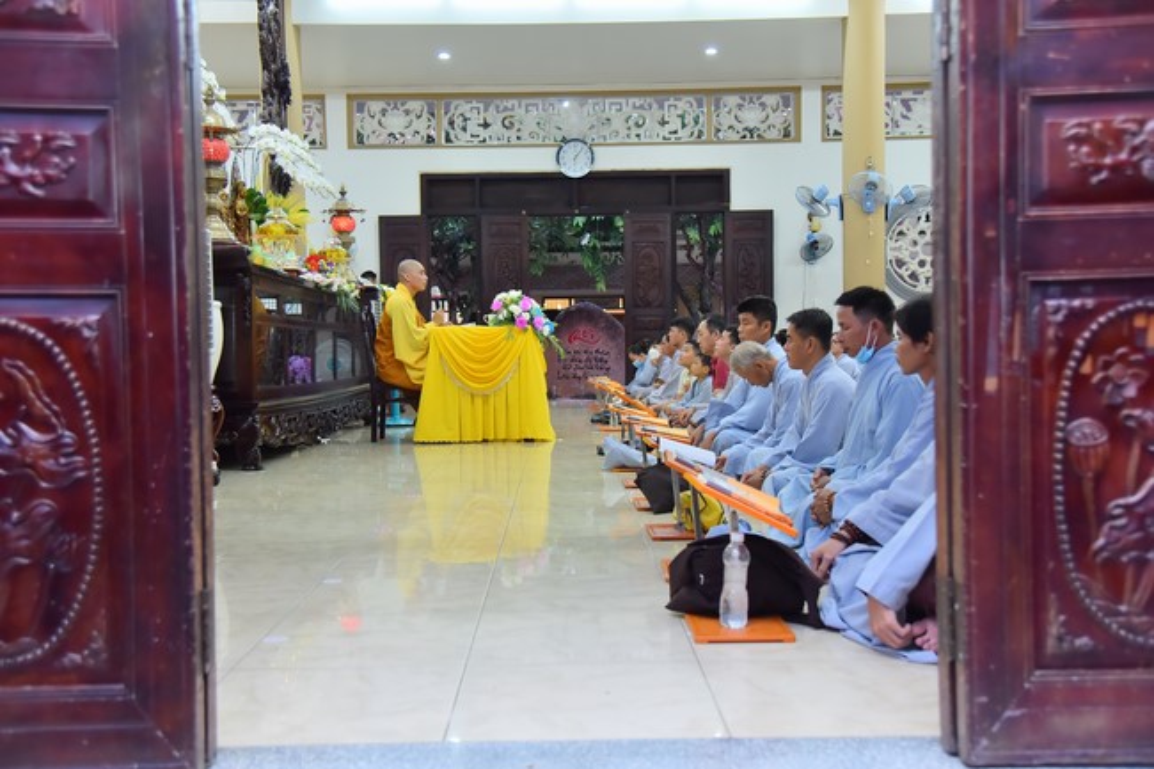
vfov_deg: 35.0
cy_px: 384
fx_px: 1218
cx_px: 577
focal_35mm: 38
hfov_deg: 50.7
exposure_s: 1/100
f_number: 4
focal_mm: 38
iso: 1250
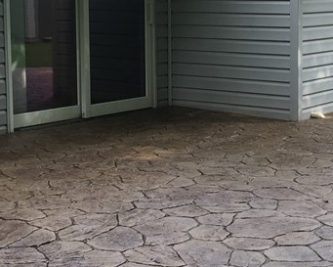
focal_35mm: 85
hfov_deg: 22.3
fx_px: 838
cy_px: 94
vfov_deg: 18.0
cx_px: 246
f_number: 2.2
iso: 25
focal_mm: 4.15
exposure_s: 1/120
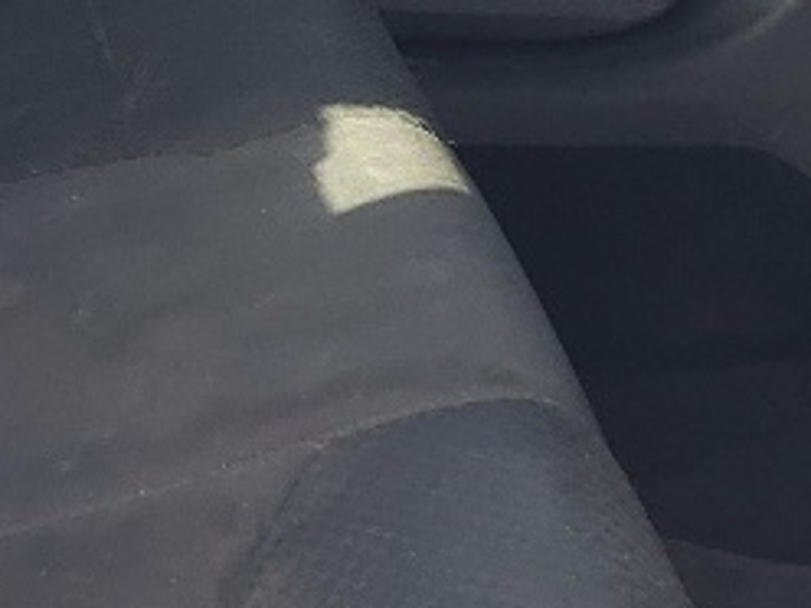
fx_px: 3936
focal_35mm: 168
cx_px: 275
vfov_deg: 8.8
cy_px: 78
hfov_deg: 11.8
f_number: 1.5
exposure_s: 1/123
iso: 50
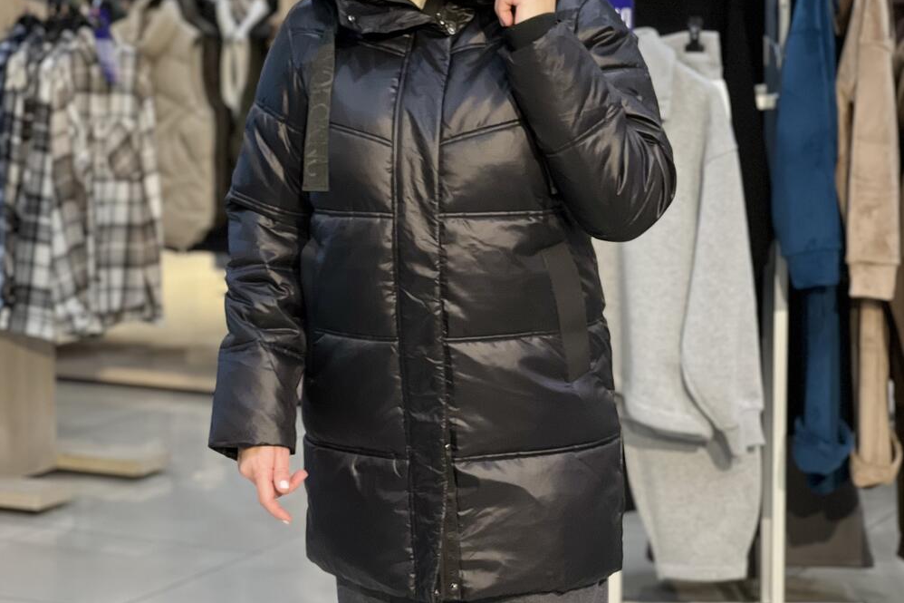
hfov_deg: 19.1
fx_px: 2686
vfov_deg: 12.8
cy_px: 236
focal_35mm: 107
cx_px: 452
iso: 160
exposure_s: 1/50
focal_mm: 9
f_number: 2.8
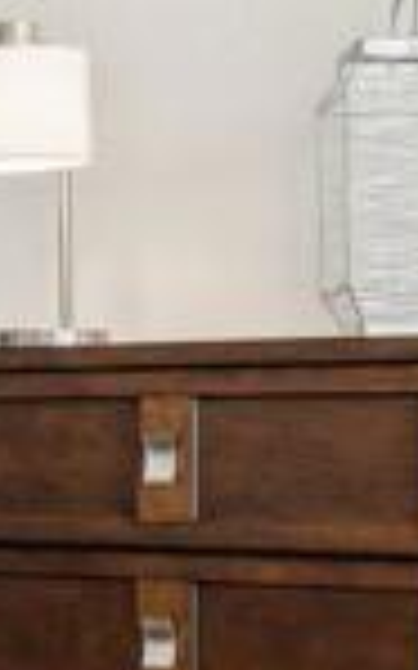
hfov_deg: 11.5
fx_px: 2043
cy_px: 445
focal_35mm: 112
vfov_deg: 18.6
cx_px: -27
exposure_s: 1/30
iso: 400
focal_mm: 16
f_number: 8
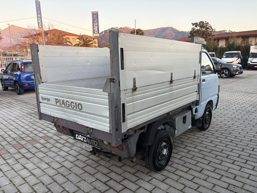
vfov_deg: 53.1
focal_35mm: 26
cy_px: 96
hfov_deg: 67.3
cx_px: 128
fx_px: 193
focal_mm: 5.96
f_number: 1.6
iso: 50
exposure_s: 1/147
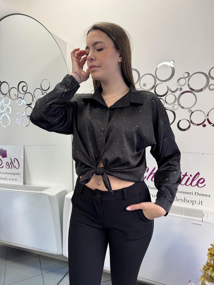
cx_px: 107
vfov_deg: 71.6
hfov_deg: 56.8
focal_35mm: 24
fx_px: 198
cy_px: 142
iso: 125
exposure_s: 1/100
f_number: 1.78
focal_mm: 6.76
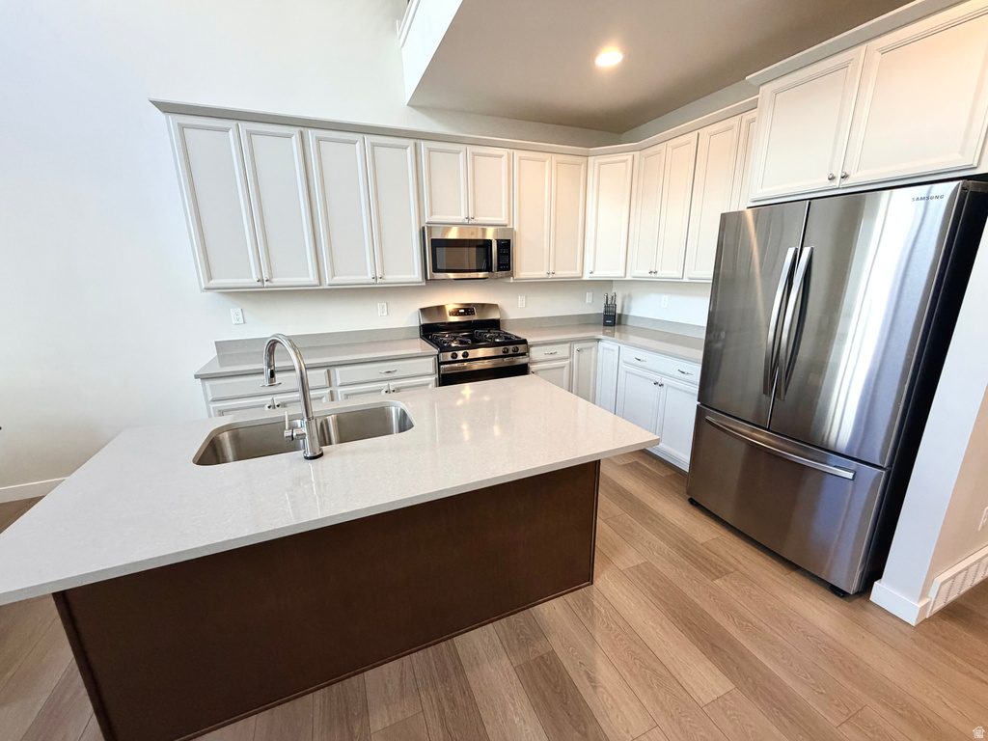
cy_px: 370
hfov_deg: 102.1
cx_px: 494
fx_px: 400
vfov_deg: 85.7
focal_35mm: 14
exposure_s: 1/120
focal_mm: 2.22
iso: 250
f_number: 2.2
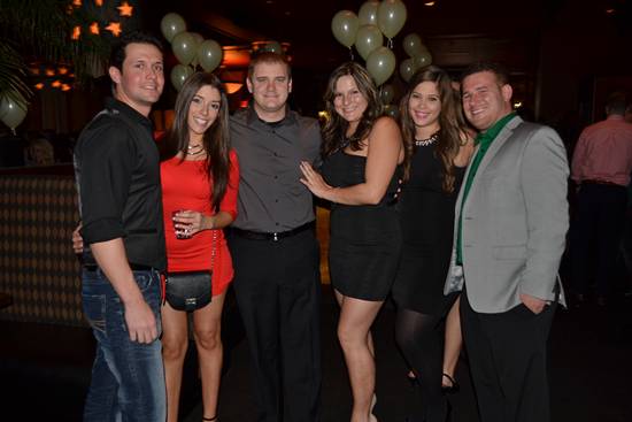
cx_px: 316
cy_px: 211
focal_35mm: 30
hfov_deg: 61.9
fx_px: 527
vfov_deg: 43.6
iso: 200
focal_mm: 20
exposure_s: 1/2.5
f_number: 3.8
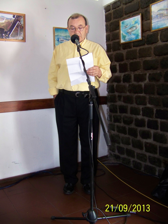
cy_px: 112
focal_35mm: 36
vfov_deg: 51.4
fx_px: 233
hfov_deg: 39.6
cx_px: 84
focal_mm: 5.85
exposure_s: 1/30
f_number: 2.8
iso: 200
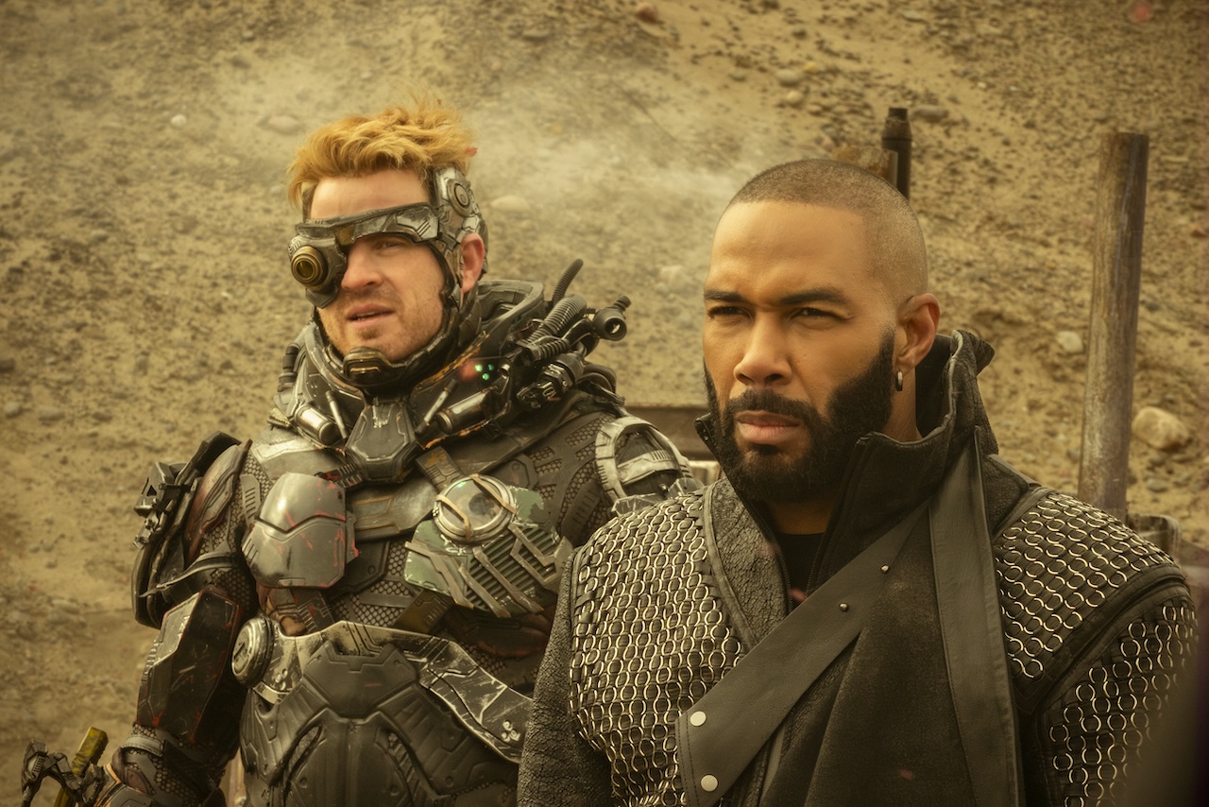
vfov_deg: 7.0
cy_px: 404
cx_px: 604
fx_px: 6550
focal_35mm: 195
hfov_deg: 10.5
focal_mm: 130
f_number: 22
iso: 8000
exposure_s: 1/400
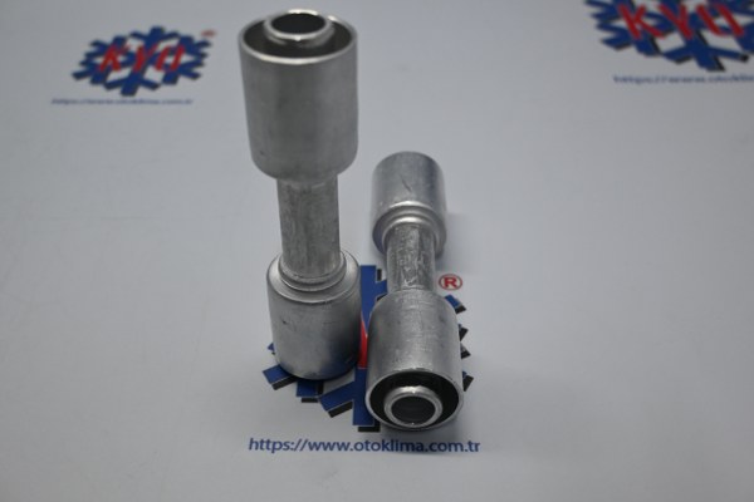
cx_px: 377
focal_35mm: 36
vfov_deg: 36.9
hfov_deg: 53.1
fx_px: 754
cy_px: 251
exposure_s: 1/125
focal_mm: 24
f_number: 4.2
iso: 400
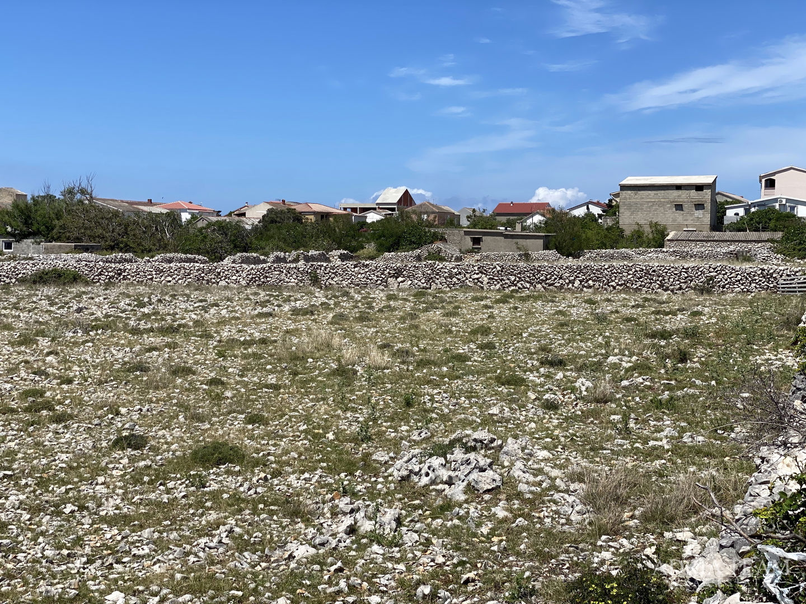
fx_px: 1211
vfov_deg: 28.0
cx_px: 403
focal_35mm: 52
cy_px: 302
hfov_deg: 36.8
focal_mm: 6
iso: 20
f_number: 2
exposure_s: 1/2398
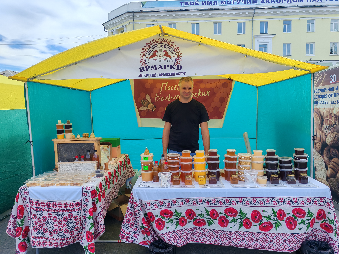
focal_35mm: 27
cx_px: 170
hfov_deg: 65.3
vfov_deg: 51.4
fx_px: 264
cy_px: 127
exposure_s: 1/1800
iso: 50
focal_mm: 5.52
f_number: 1.95
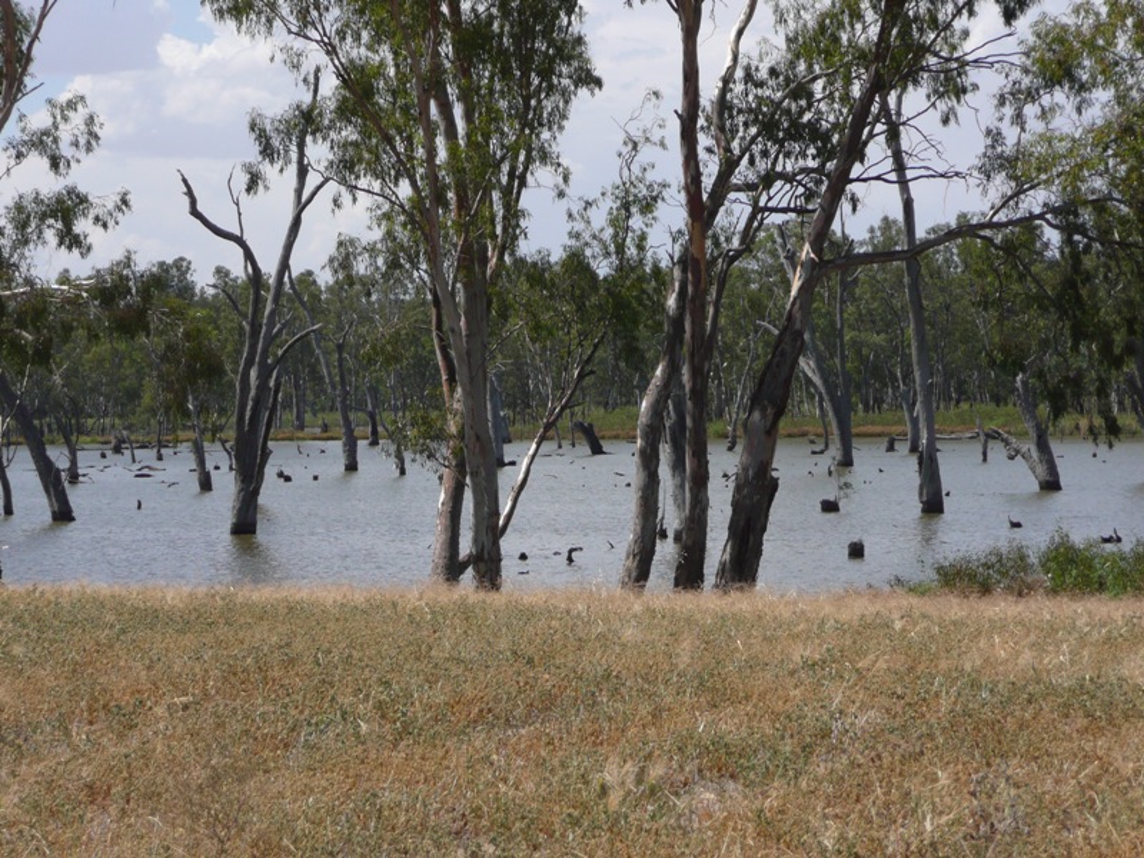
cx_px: 572
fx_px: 4230
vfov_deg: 11.6
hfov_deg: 15.4
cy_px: 429
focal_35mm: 128
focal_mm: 20.9
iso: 100
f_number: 4.7
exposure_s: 1/800
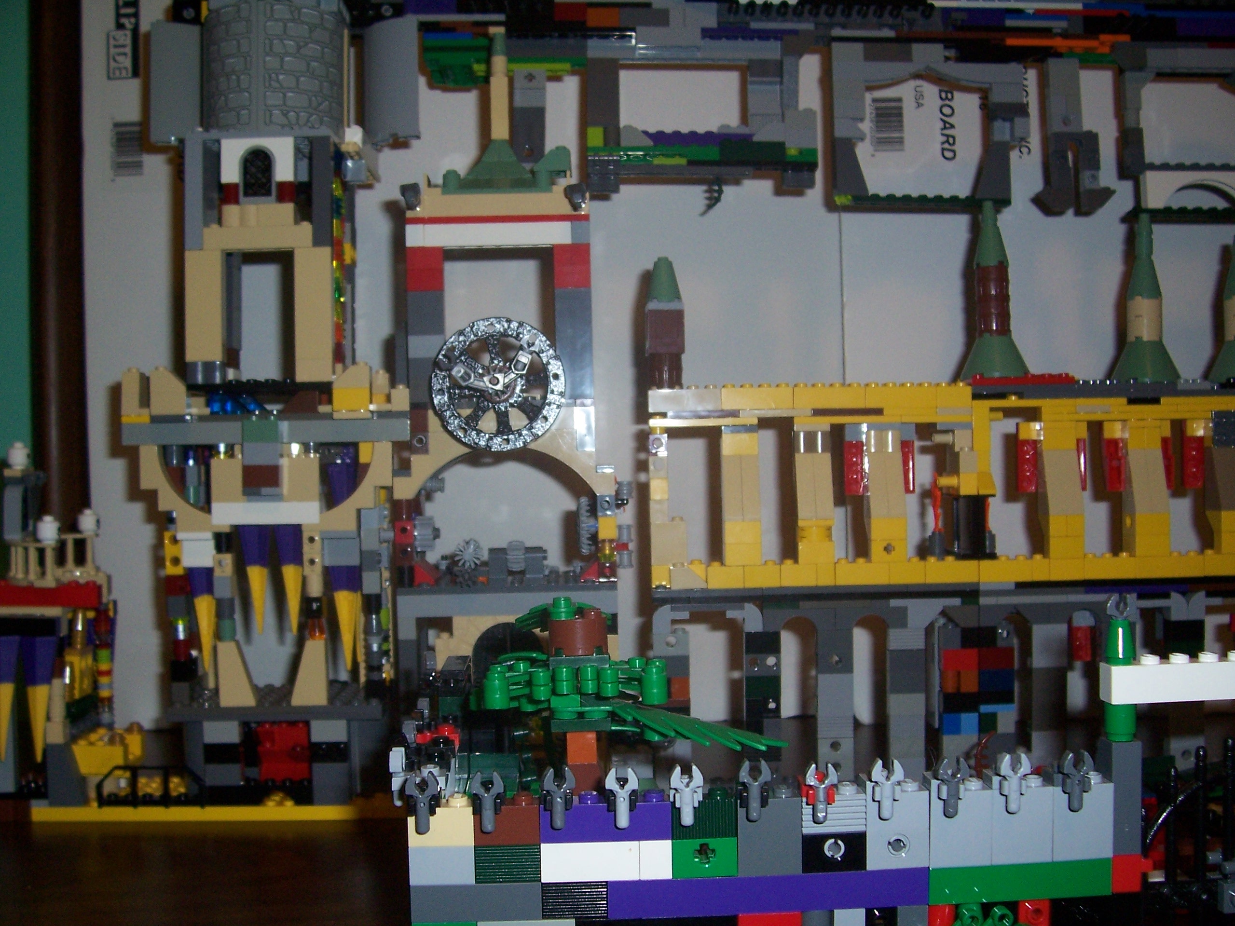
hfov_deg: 54.0
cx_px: 618
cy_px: 463
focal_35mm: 34
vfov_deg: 41.8
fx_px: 1213
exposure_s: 1/60
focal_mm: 5.6
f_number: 2.7
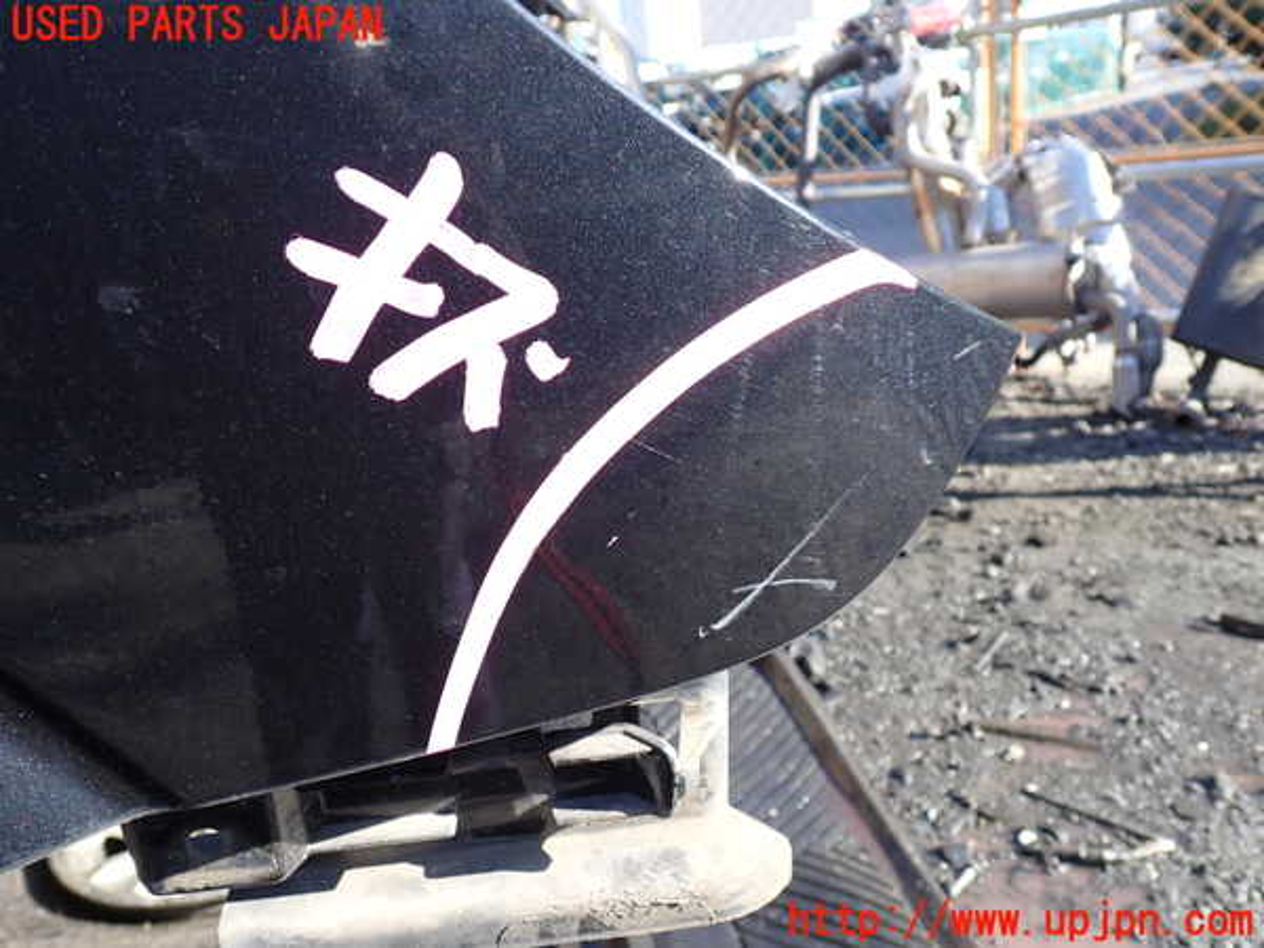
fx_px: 1095
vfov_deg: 46.8
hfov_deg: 60.0
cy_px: 474
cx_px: 632
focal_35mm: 30
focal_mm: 5.4
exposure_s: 1/200
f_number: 3.2
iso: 100
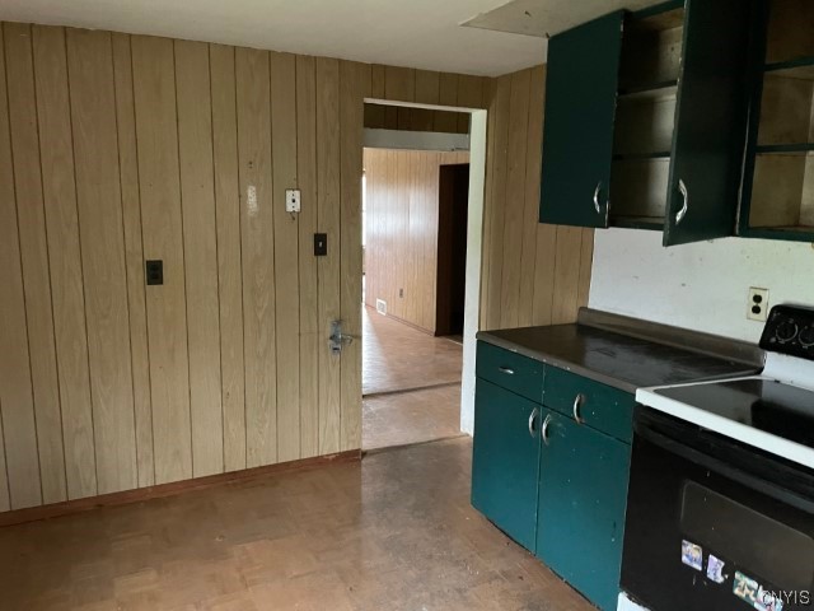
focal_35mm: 26
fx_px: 611
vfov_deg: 53.1
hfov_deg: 67.3
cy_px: 306
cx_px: 407
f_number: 1.6
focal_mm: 4.2
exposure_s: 1/30
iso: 640
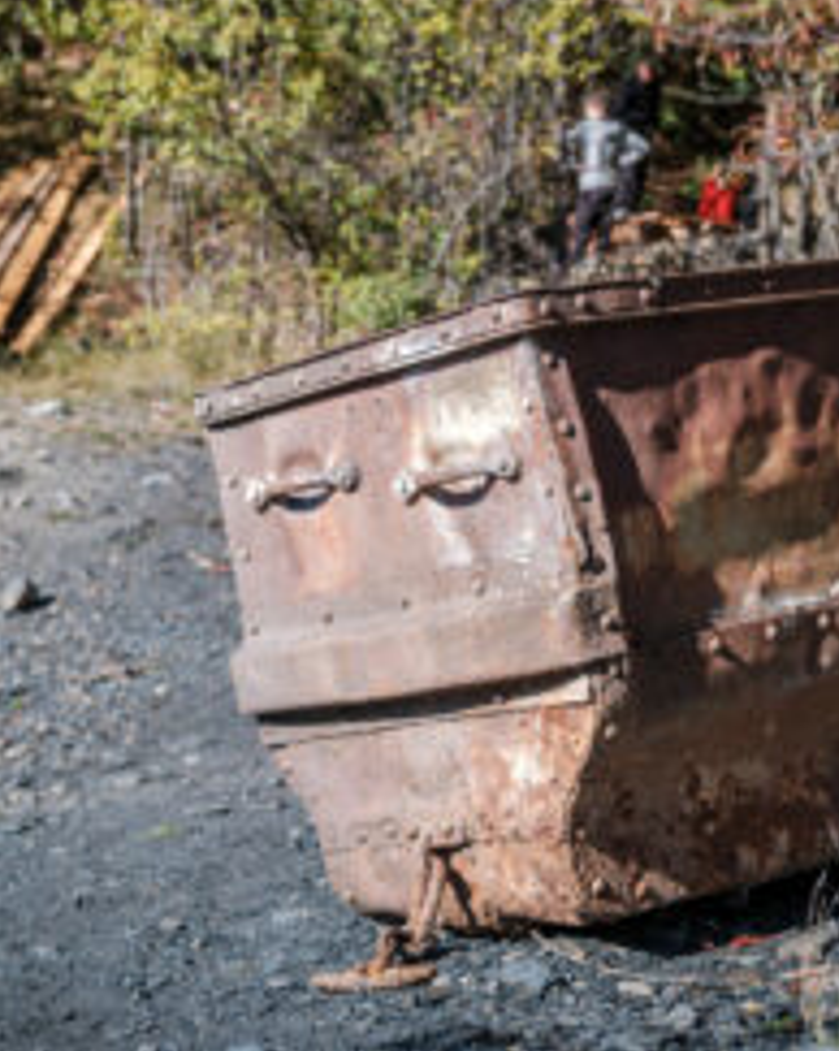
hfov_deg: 18.9
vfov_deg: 23.6
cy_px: 439
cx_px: 411
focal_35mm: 81
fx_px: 2517
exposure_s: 1/1250
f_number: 2.8
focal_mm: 32.1
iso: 200
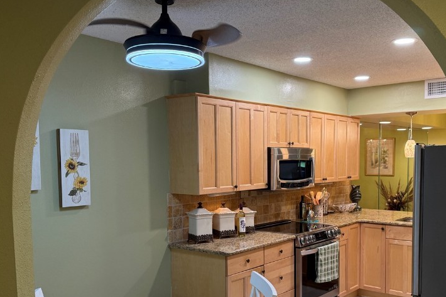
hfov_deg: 53.0
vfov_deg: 36.6
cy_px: 189
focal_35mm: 36
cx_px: 249
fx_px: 446
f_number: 1.78
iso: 200
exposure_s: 1/120
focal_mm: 6.76
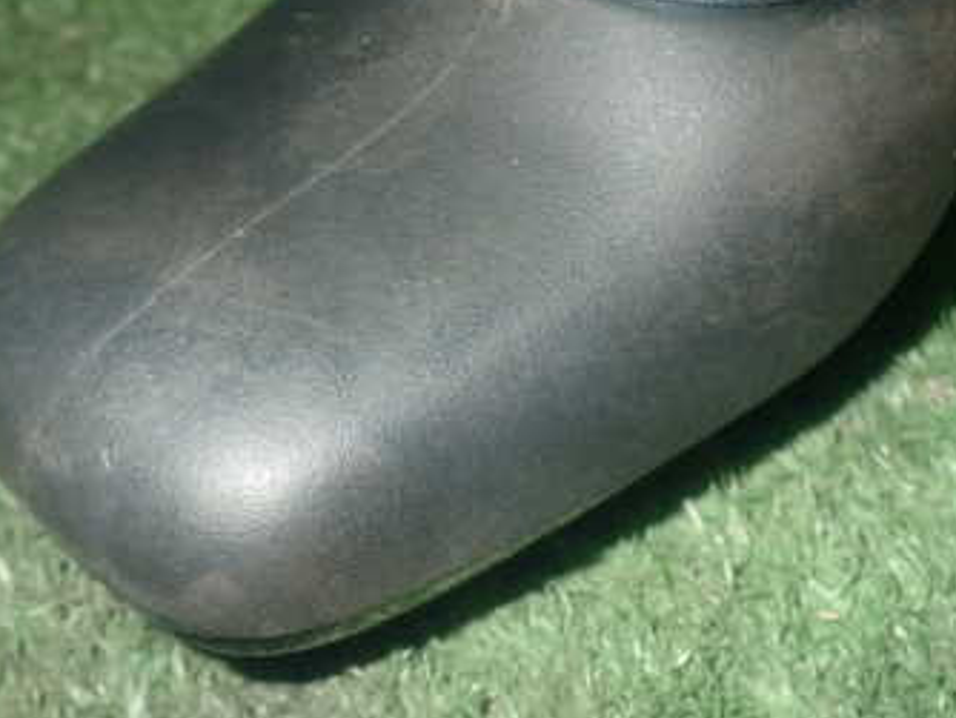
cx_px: 415
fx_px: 2183
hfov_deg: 24.7
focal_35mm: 79
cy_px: 172
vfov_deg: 18.6
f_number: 9
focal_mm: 7.84
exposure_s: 1/40
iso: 500
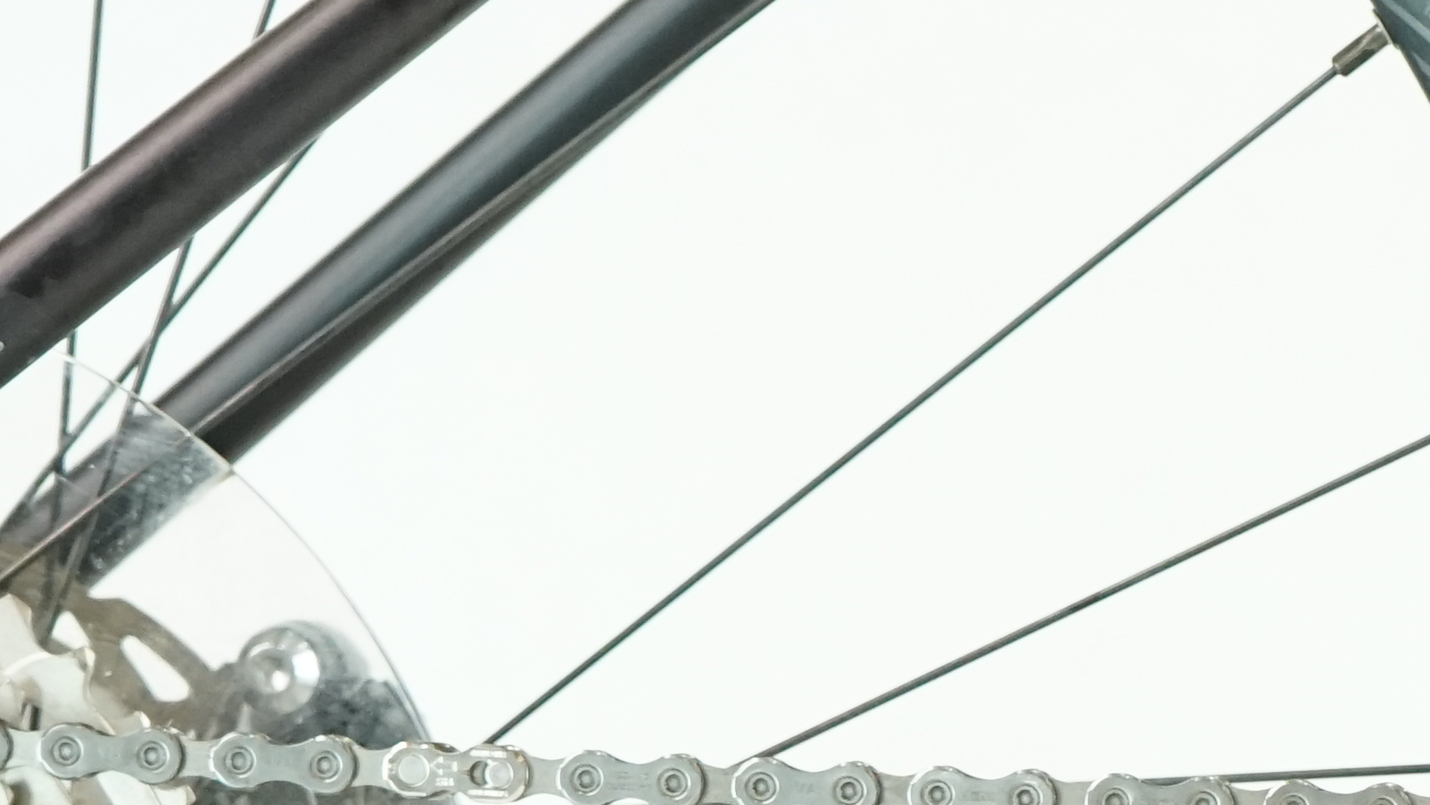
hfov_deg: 14.1
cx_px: 1616
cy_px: 1307
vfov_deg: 7.9
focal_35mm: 149
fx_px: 5650
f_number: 5.6
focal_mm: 38
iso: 2500
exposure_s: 1/200
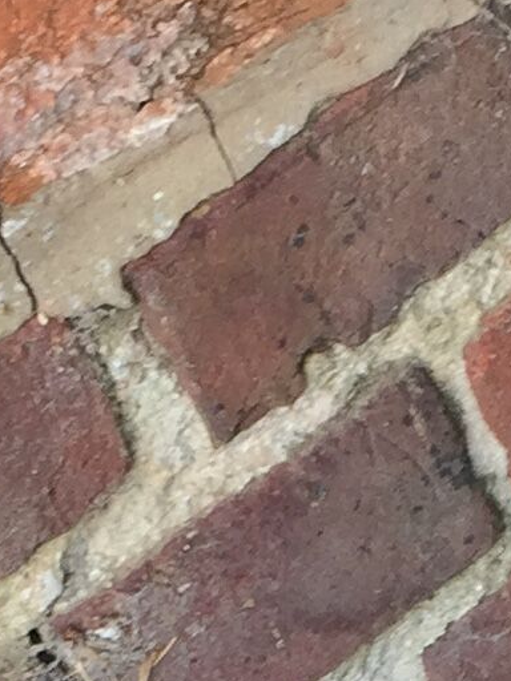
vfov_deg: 10.2
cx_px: 442
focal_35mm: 185
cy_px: 1144
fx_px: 3641
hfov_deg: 8.0
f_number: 2.2
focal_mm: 4.15
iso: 32
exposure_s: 1/50
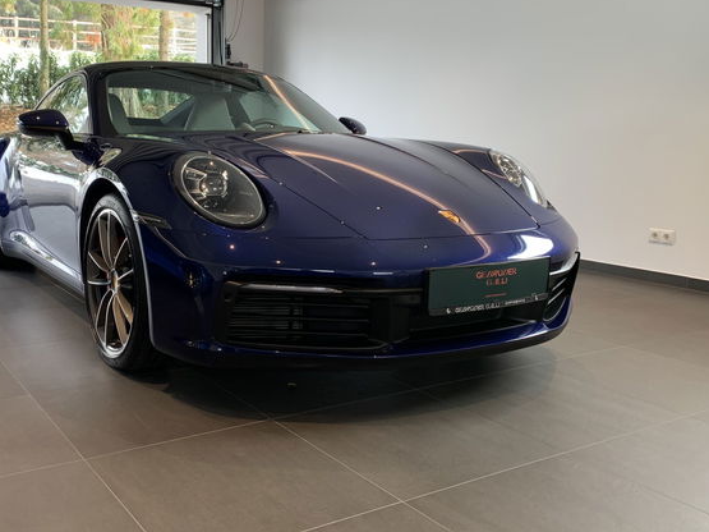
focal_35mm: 36
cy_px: 237
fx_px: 737
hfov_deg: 50.7
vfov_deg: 39.6
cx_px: 255
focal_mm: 4.25
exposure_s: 1/62
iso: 32
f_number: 1.8
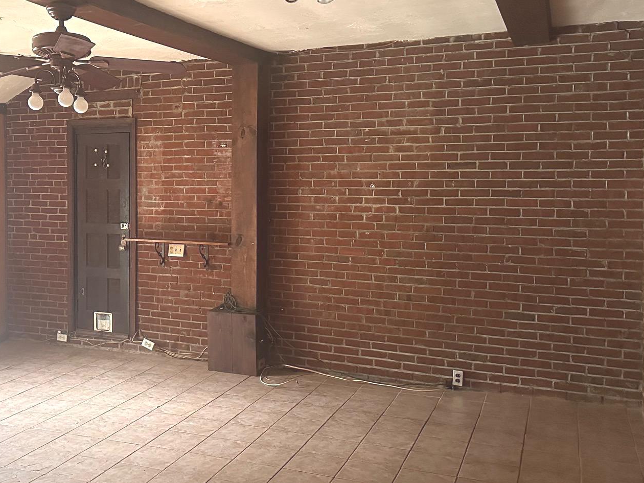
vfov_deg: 36.7
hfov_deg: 46.7
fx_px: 726
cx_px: 189
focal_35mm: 39
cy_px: 204
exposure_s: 1/60
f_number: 1.78
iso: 800
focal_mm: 6.86
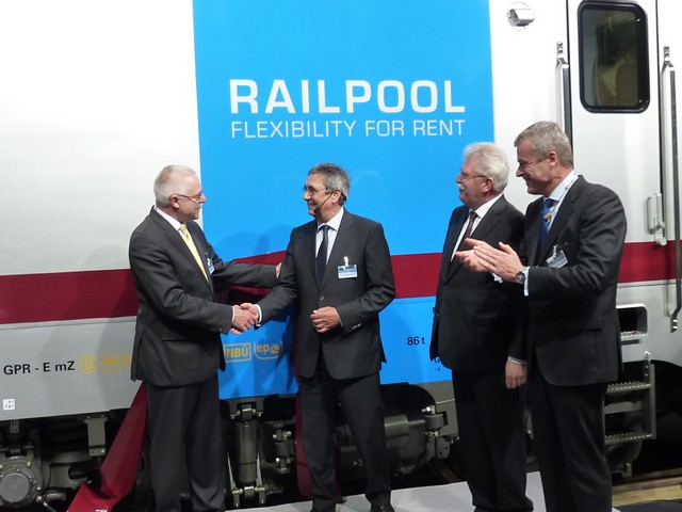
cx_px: 341
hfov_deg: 44.8
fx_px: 827
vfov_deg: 34.3
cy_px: 256
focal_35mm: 42
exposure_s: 1/100
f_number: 3.3
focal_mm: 4.1
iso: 125
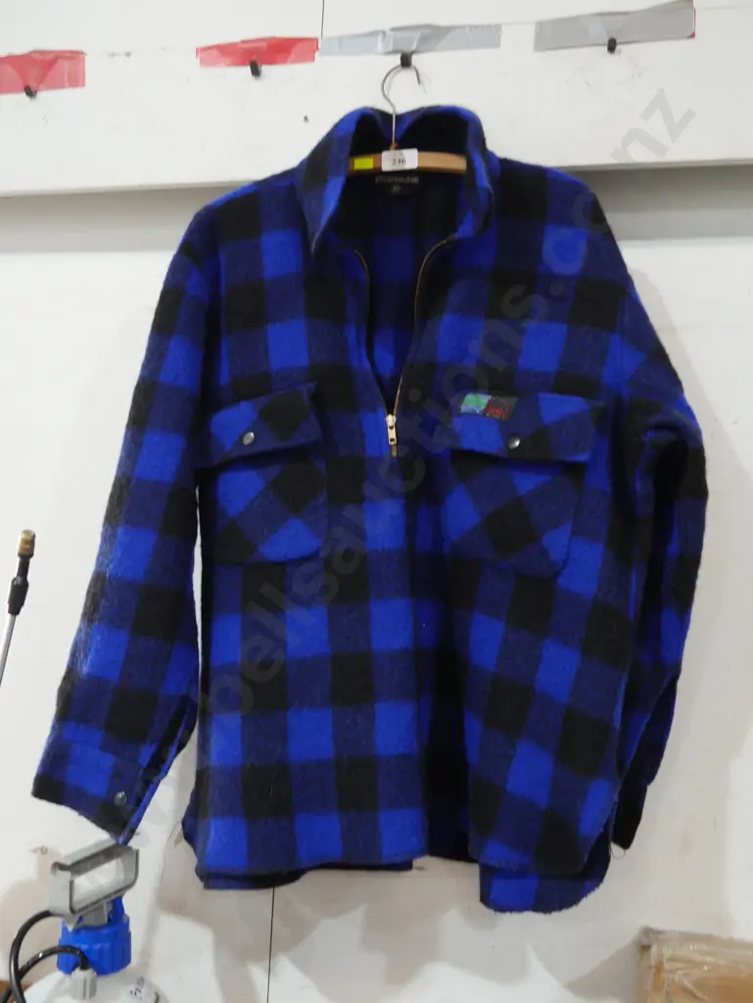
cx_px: 376
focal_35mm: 34
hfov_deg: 41.8
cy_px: 502
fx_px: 985
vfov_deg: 53.9
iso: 1600
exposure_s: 1/60
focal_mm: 17
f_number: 4
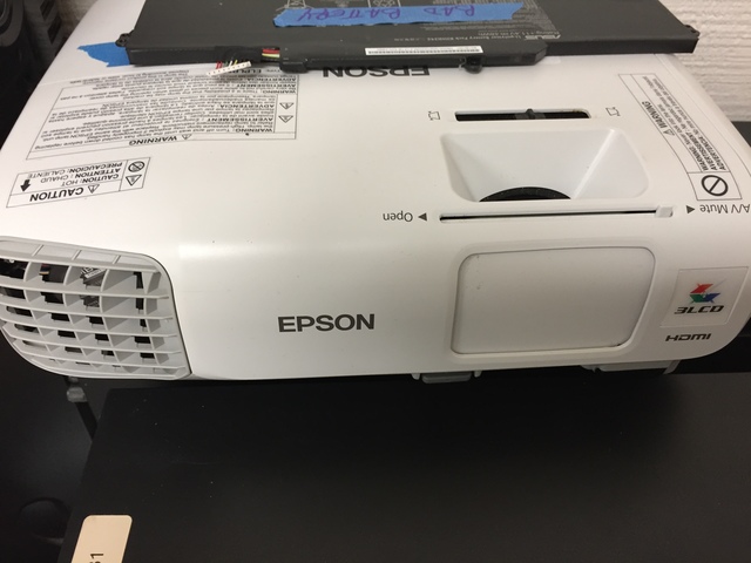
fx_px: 629
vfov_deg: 48.2
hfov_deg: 61.7
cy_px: 282
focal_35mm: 29
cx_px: 376
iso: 100
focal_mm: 4.15
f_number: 2.2
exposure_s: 1/30
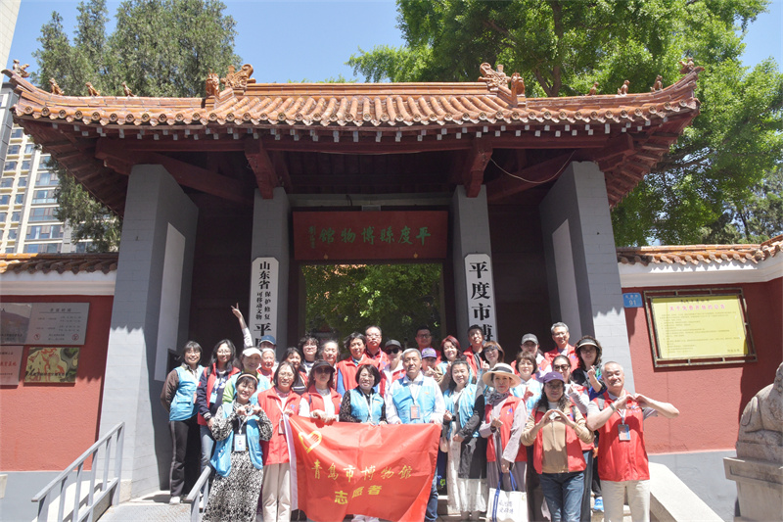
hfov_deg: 73.8
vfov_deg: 53.1
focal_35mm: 24
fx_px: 522
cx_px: 392
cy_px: 261
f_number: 14
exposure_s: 1/800
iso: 3200
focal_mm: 24
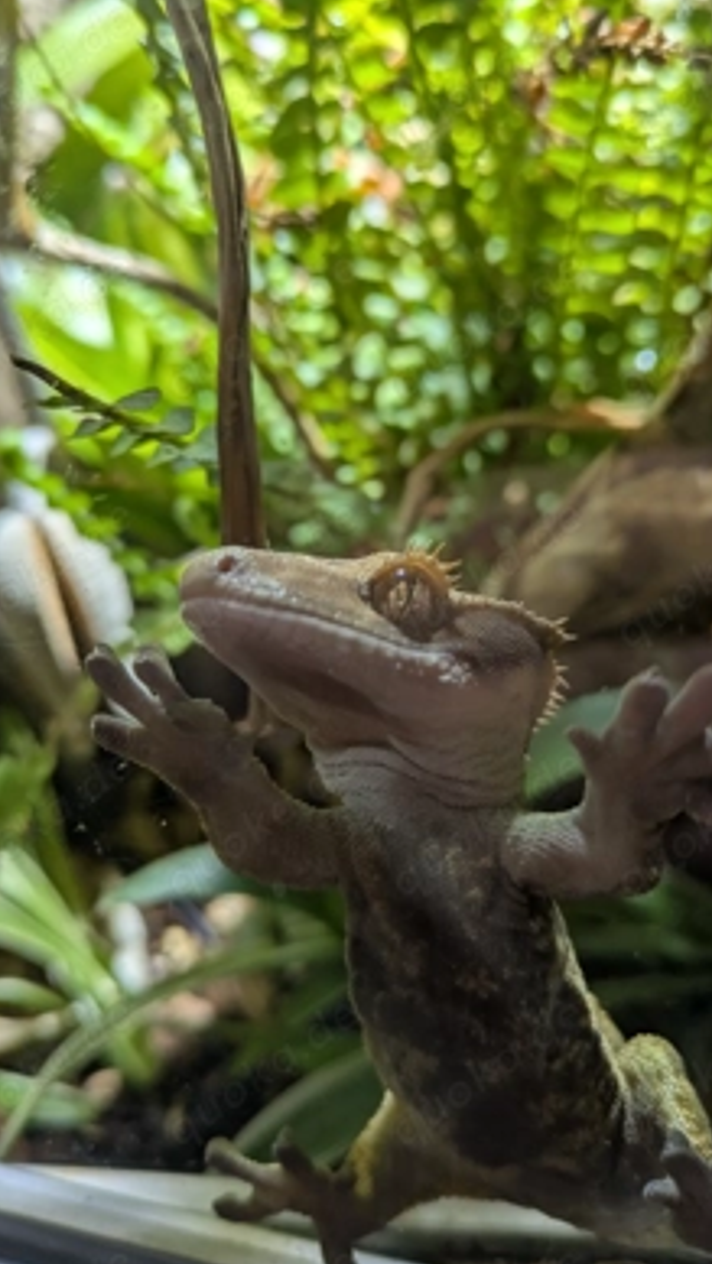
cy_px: 624
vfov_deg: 67.9
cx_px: 380
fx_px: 939
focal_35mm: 28
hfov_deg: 41.5
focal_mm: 5.43
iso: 68
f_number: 1.89
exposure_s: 1/172
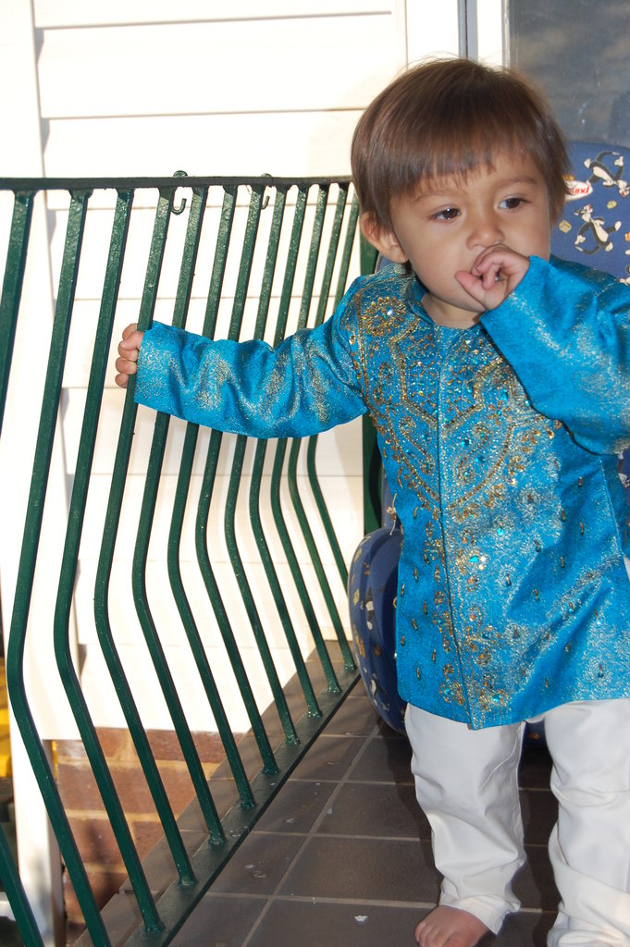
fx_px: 1775
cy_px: 474
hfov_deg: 20.1
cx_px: 315
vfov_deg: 29.9
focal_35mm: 68
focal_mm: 45
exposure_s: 1/500
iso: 200
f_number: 8
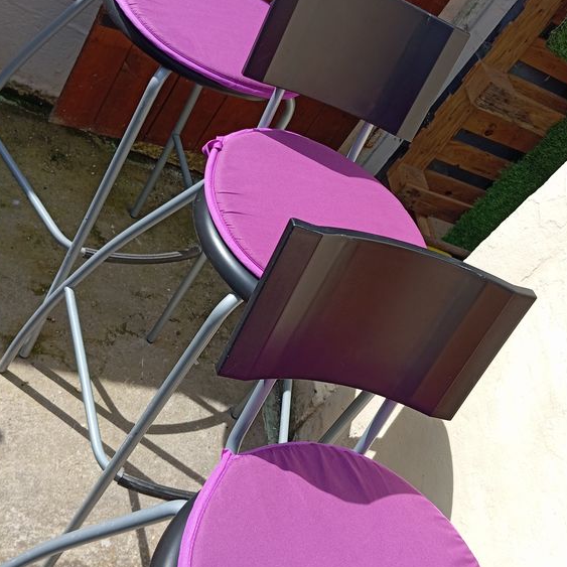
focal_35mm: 44
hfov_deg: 38.2
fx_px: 815
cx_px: 333
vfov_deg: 38.3
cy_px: 271
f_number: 1.8
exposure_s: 1/543
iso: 57
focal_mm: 4.22
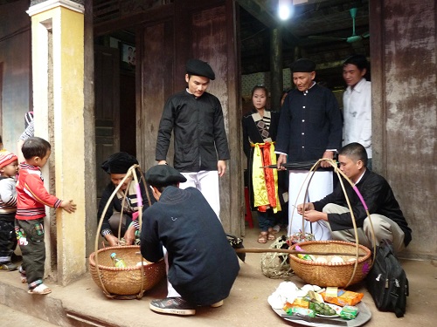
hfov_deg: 65.3
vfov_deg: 51.4
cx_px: 218
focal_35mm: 27
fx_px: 341
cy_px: 164
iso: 400
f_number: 2.8
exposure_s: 1/15
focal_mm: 4.8
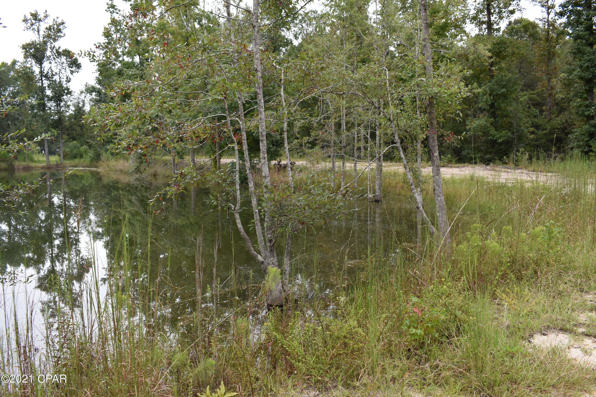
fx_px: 497
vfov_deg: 43.6
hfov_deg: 61.9
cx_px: 298
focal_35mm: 30
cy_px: 198
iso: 400
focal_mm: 20
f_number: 6.3
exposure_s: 1/160
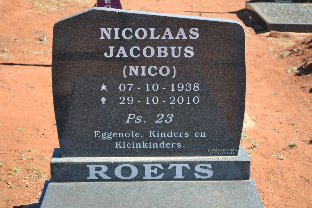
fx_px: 715
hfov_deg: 24.6
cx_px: 156
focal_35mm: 82
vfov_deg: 16.6
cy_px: 104
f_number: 5.6
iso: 280
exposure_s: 1/125
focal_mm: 55
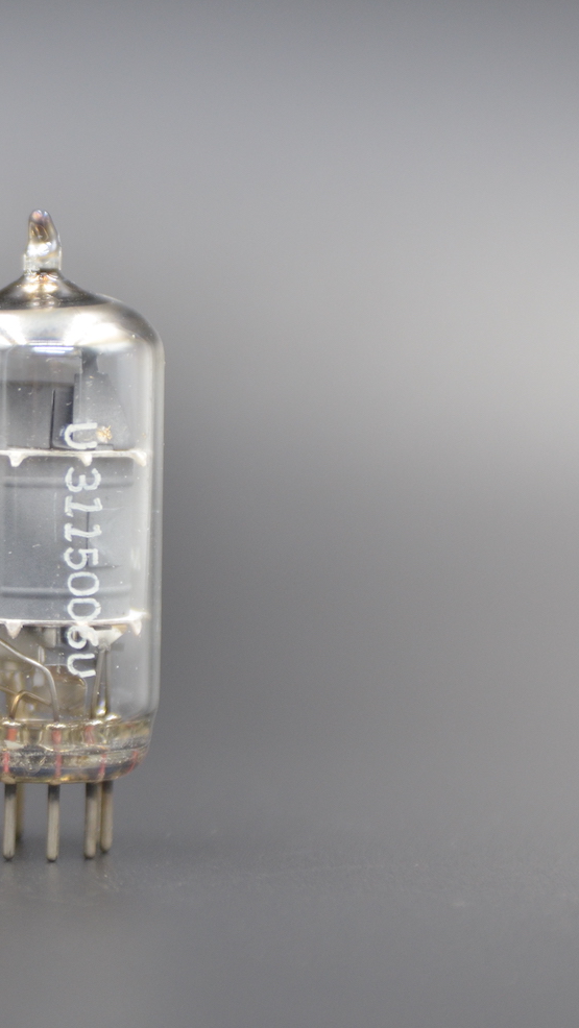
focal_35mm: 167
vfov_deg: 12.9
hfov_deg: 7.2
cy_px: 512
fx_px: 4556
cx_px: -73
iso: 640
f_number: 4
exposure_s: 1/250
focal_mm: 70
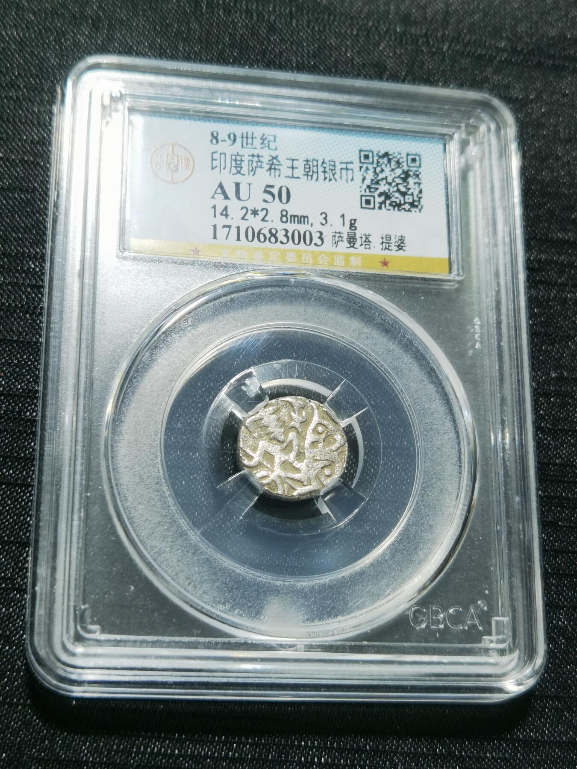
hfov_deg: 25.2
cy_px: 384
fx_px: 1289
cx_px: 288
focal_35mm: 58
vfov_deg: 33.2
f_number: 1.9
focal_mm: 6.67
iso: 100
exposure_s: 1/100
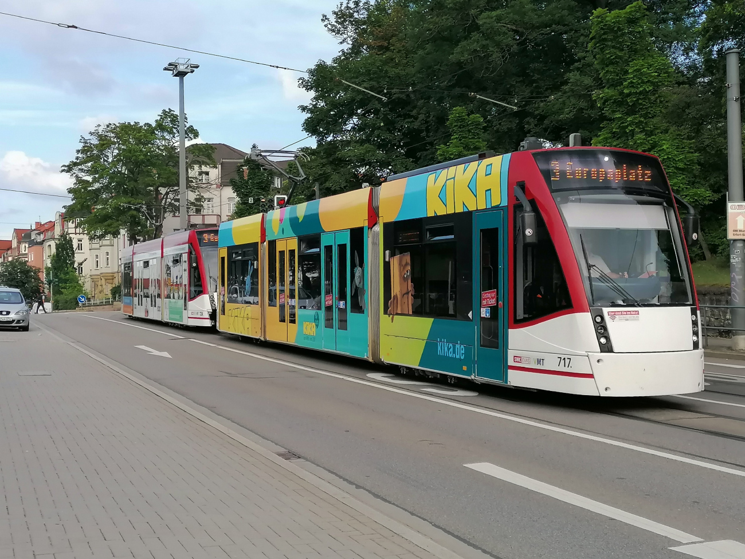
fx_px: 990
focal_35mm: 46
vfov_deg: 31.5
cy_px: 280
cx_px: 372
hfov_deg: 41.2
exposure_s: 1/900
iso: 100
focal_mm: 4.75
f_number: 1.8
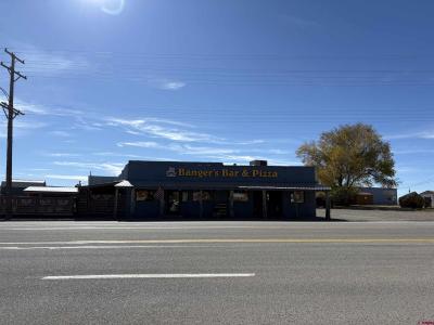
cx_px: 217
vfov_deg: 53.1
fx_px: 326
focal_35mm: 26
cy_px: 162
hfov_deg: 67.3
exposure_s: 1/4950
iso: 50
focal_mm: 5.96
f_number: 1.6
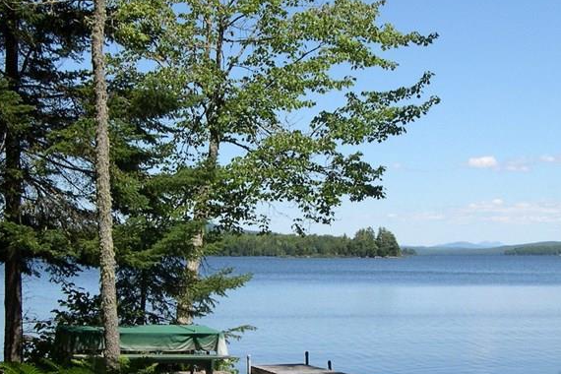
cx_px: 303
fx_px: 1106
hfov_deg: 28.4
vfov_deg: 19.1
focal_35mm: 71
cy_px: 256
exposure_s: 1/160
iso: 100
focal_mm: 8
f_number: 7.6
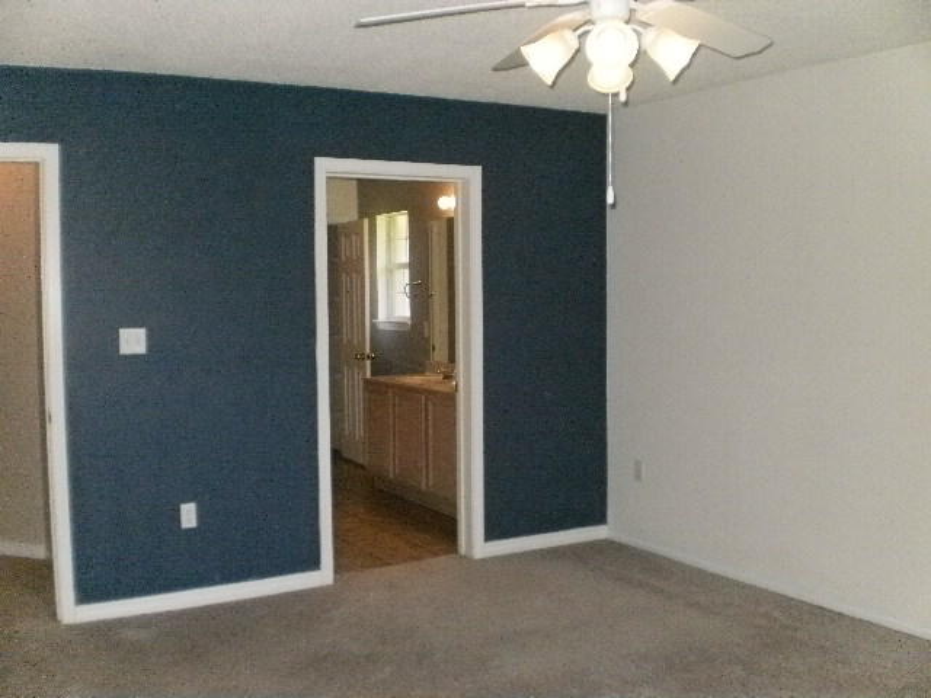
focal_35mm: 38
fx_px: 1022
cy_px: 349
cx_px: 466
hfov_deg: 49.0
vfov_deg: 37.7
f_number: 3.1
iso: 400
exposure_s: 1/250
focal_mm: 6.3
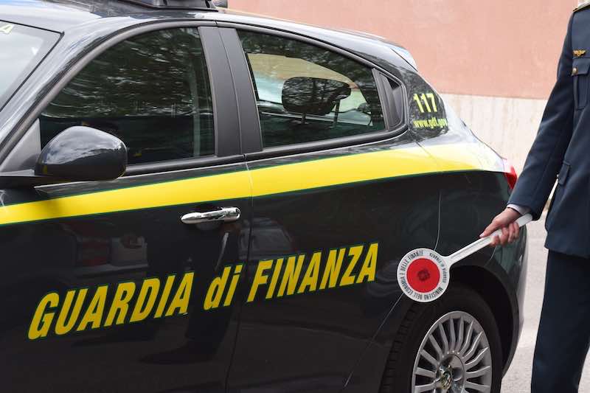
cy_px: 196
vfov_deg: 9.0
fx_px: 2507
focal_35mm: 153
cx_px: 295
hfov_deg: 13.4
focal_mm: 102
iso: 400
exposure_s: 1/160
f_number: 9
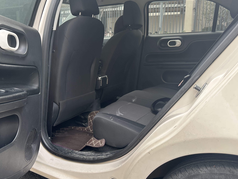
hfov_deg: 54.5
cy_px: 75
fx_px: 227
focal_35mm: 33
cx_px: 85
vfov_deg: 42.8
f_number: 1.78
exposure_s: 1/172
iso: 80
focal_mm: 6.86
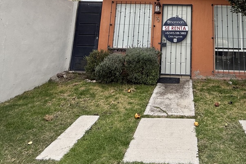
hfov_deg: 60.7
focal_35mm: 29
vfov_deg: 38.4
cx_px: 180
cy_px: -10
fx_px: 198
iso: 64
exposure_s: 1/701
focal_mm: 2.22
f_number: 2.2
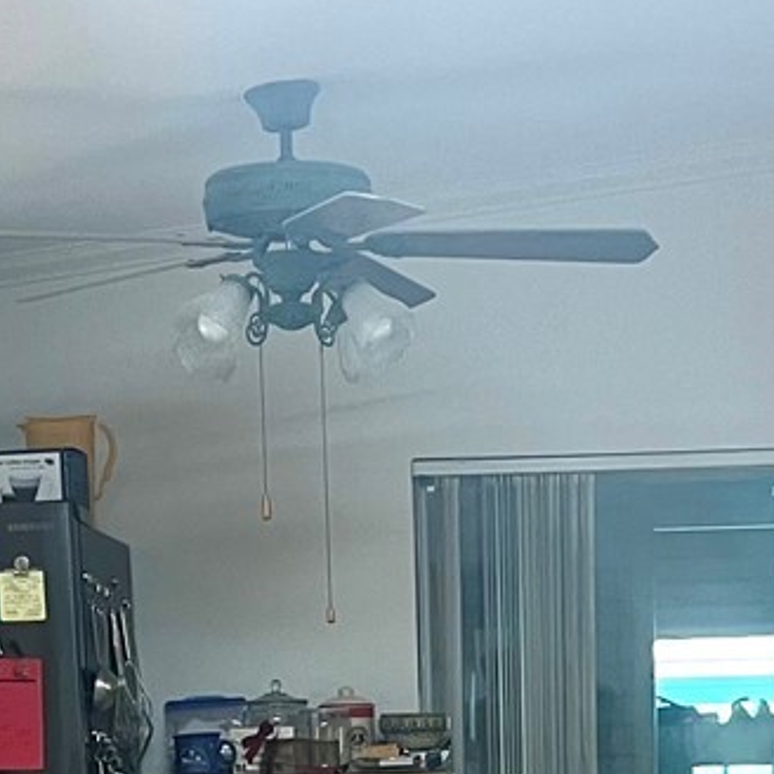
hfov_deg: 15.6
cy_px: 1123
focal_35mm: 112
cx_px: 389
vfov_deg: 14.6
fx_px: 2833
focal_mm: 5.1
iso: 100
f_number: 1.6
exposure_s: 1/60
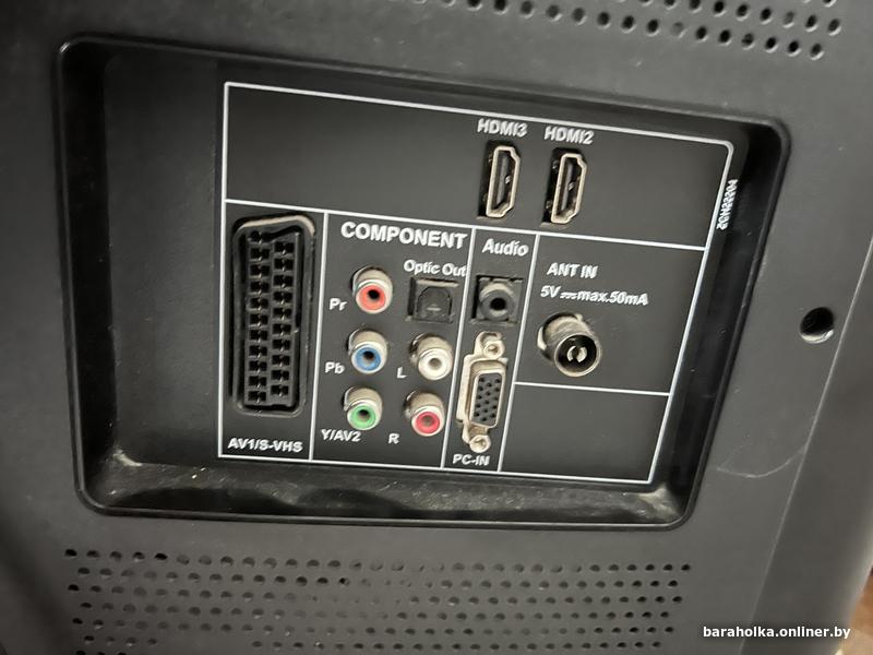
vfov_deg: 53.1
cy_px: 328
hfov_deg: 67.3
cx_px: 436
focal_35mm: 26
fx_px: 656
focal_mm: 5.7
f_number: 1.5
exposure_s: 1/10
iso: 800
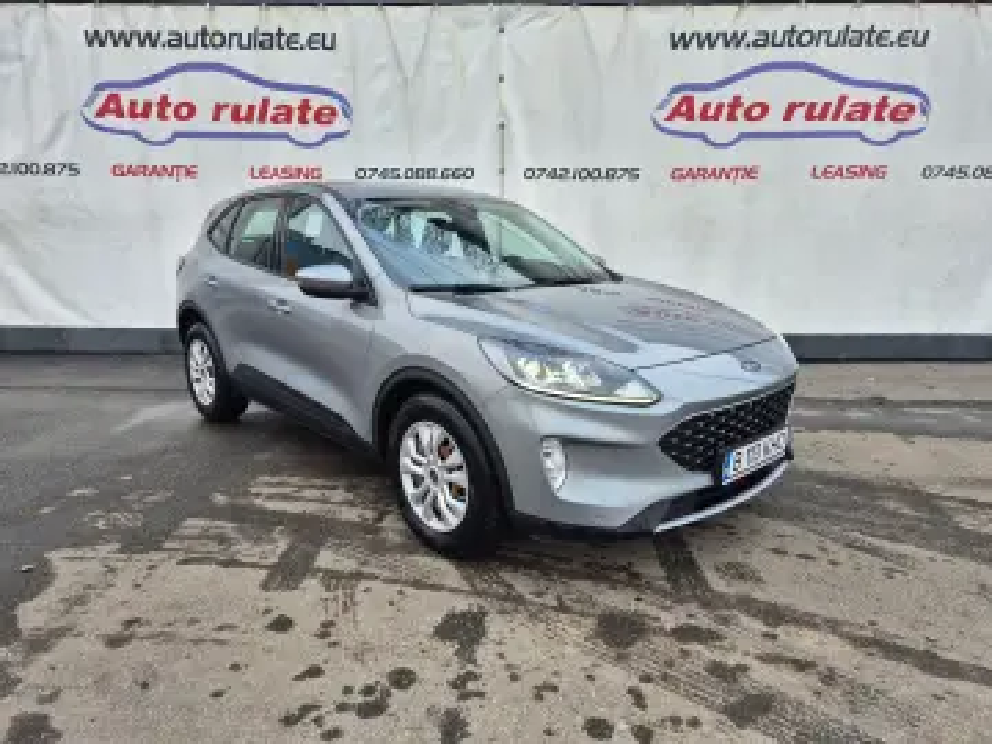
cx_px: 496
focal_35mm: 23
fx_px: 659
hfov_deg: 73.9
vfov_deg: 58.9
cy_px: 372
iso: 32
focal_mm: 5.4
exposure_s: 1/67
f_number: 1.8
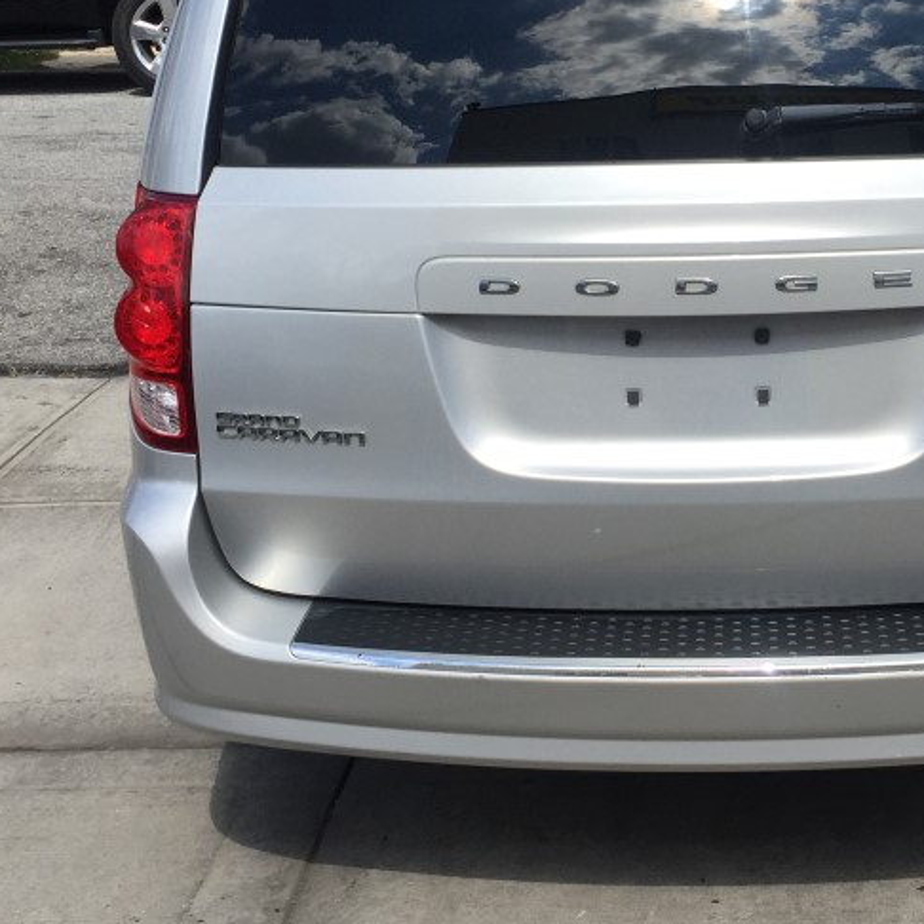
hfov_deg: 31.2
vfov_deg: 31.3
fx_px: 1631
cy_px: 270
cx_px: 679
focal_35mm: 54
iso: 32
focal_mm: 4.15
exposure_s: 1/2083
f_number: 2.2
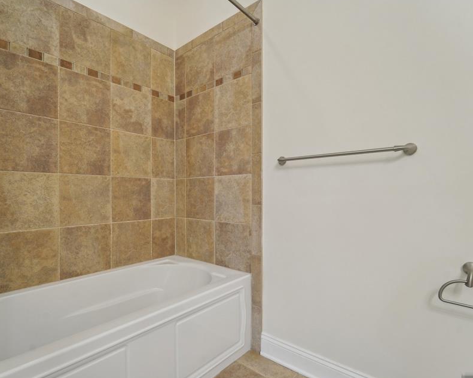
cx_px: 216
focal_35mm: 17
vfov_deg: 76.9
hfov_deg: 89.4
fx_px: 238
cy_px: 198
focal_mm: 14
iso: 400
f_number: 8
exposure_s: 1/6
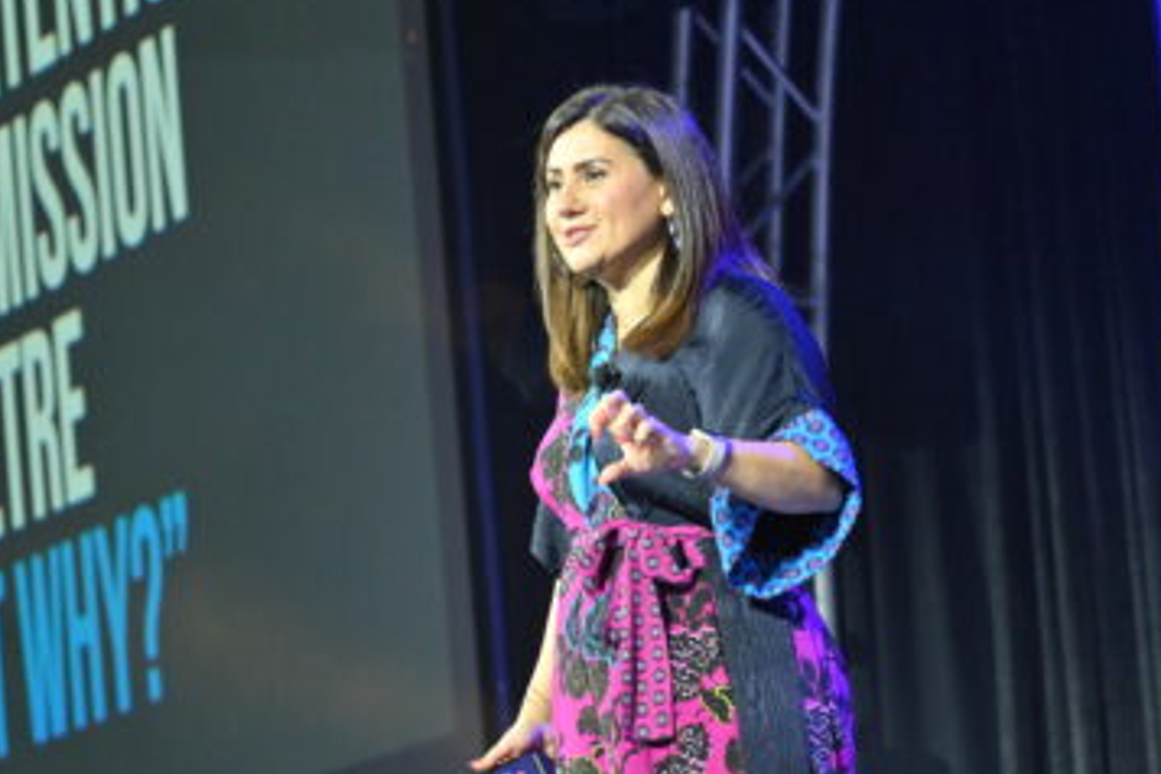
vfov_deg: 5.8
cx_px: 459
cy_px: 289
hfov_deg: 8.8
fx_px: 7578
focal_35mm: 235
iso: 1600
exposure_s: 1/250
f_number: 5
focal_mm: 140
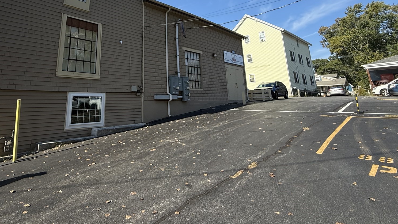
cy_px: 45
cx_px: 161
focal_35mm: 21
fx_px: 222
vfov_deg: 50.4
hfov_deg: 82.9
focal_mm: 2.22
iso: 64
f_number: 2.2
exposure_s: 1/1285
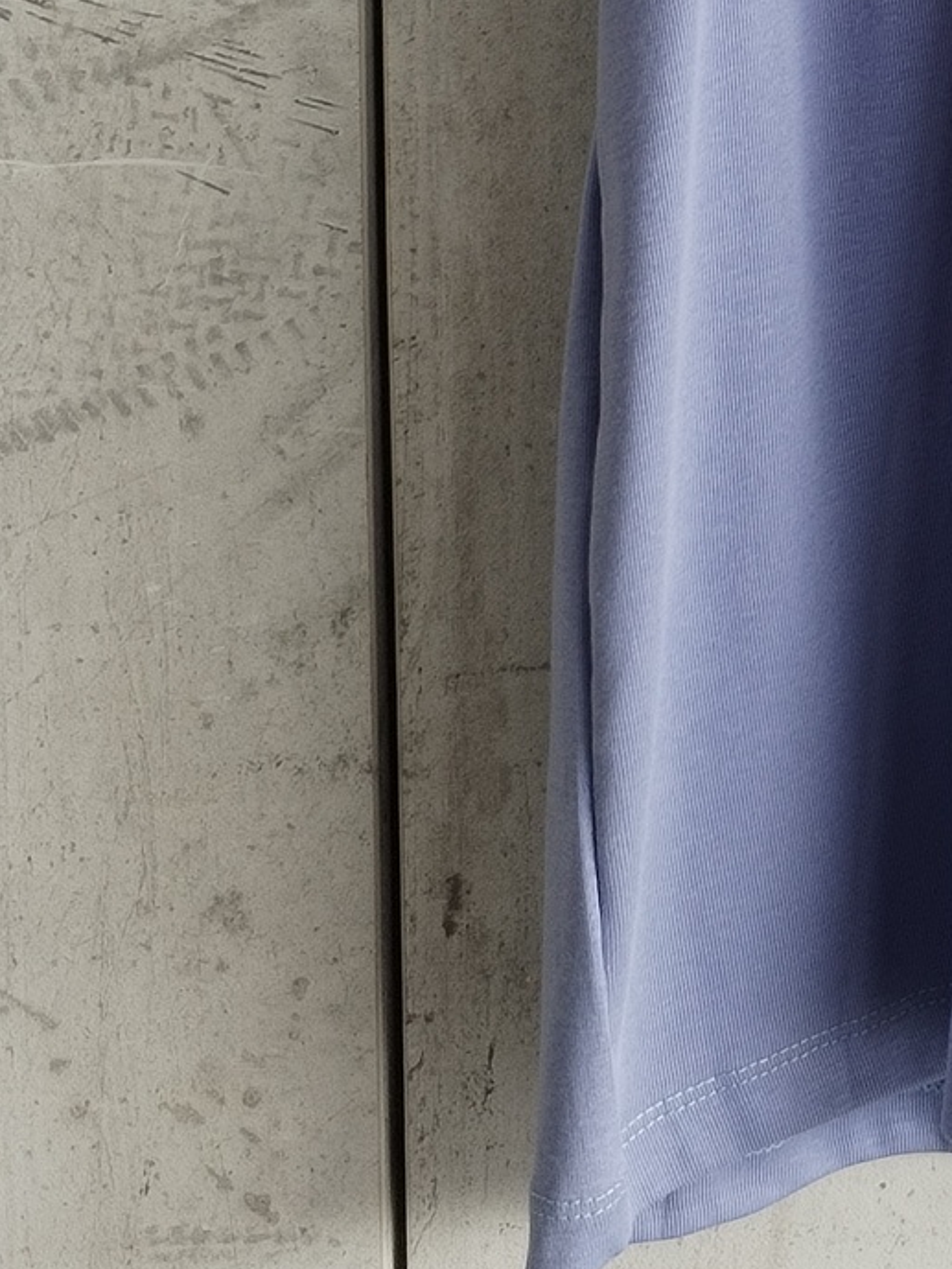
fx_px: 3702
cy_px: -459
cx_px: 1475
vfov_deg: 18.0
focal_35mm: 101
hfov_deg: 13.7
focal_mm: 4.75
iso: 149
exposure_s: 1/120
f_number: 1.8
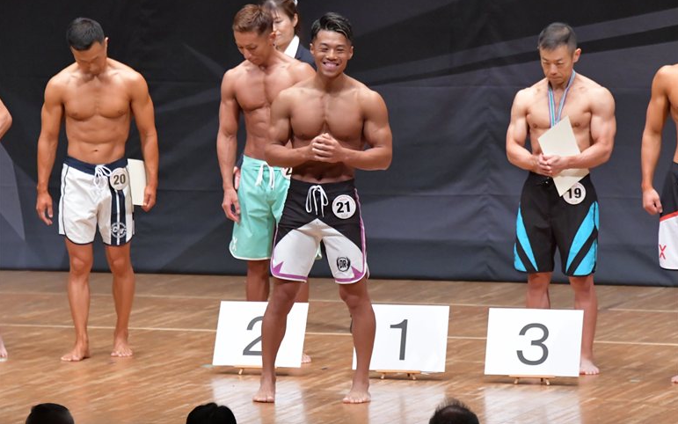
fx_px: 5396
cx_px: 339
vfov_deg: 4.5
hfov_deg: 7.2
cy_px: 216
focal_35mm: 292
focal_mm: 190
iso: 8000
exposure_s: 1/400
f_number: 5.6
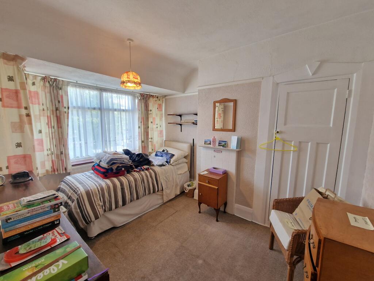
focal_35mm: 13
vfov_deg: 89.9
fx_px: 140
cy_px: 140
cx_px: 187
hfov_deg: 106.2
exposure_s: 1/50
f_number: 2.2
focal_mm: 2.2
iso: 100
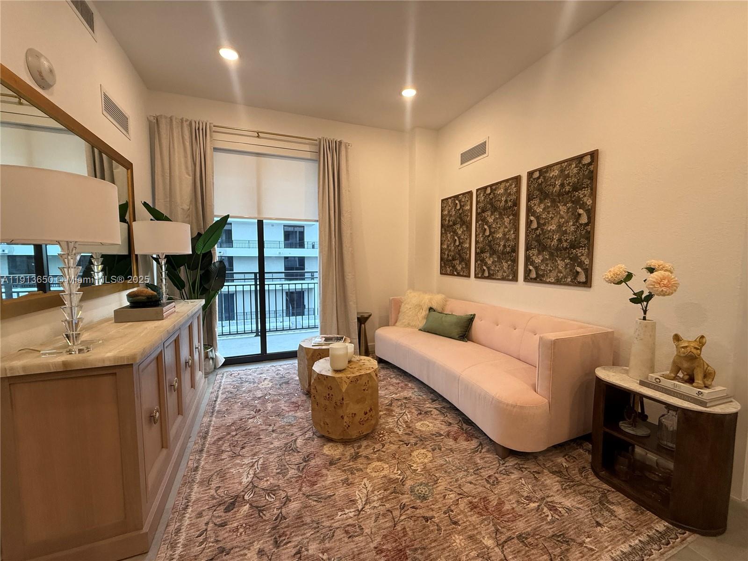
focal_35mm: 14
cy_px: 280
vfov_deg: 85.7
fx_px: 303
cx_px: 374
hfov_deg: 102.1
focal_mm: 2.22
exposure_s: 1/120
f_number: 2.2
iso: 160
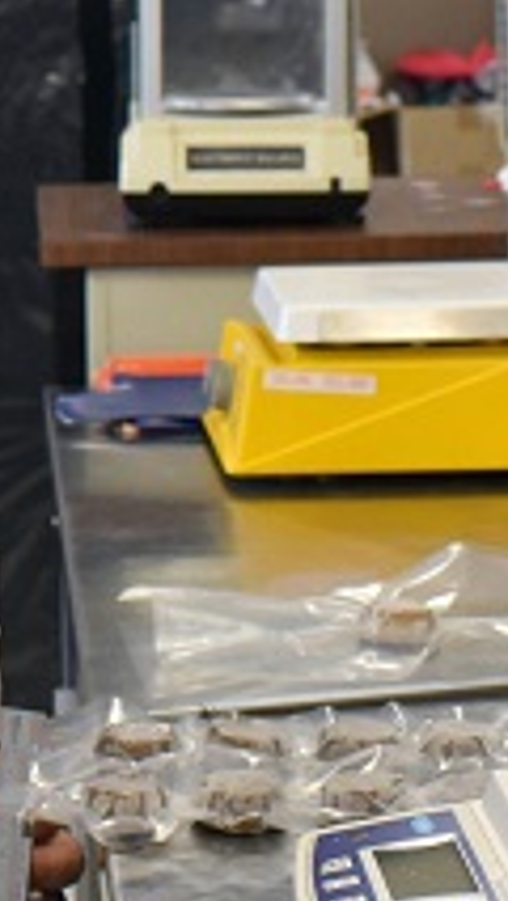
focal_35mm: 133
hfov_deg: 8.8
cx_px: -360
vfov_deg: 16.0
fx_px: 3181
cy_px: 140
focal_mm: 20
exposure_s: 1/80
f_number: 4.5
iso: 400
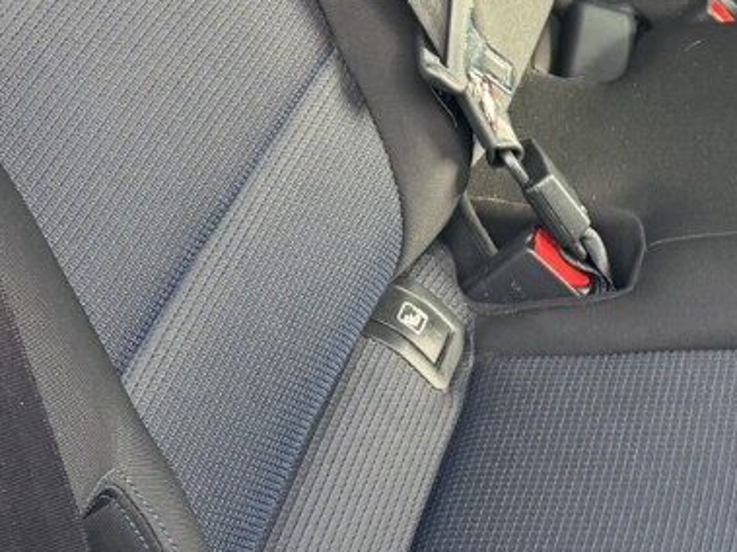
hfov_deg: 20.6
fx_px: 2022
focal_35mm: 95
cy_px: -207
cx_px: 488
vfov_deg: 14.7
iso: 200
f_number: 1.78
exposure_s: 1/121
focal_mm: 6.76
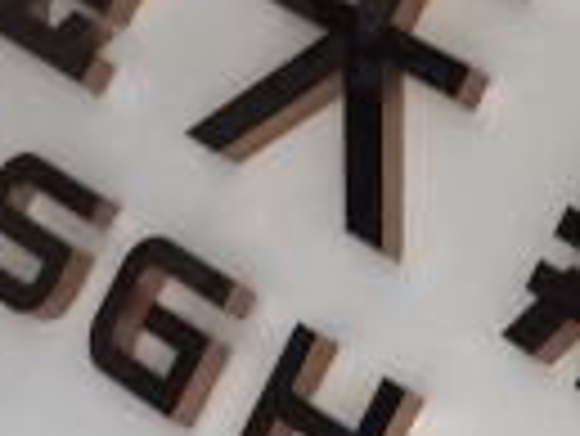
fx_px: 2633
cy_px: 924
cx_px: 1003
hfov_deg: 11.7
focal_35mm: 157
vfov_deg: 8.8
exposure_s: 1/100
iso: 50
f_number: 2.2
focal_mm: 4.15
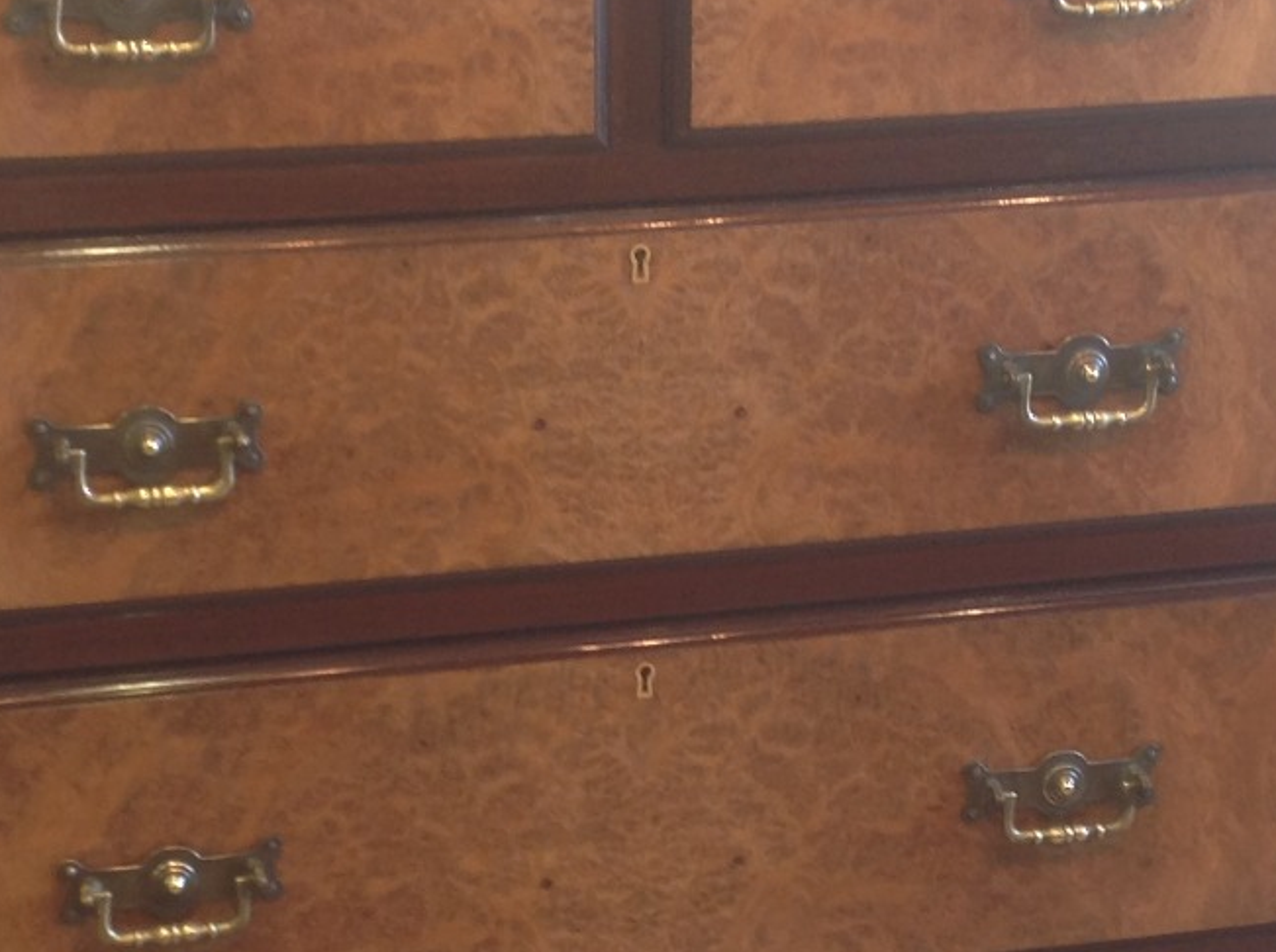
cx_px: 551
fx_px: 3165
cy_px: 683
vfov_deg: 17.0
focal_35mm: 86
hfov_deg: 22.8
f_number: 2.4
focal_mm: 4.28
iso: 64
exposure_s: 1/15
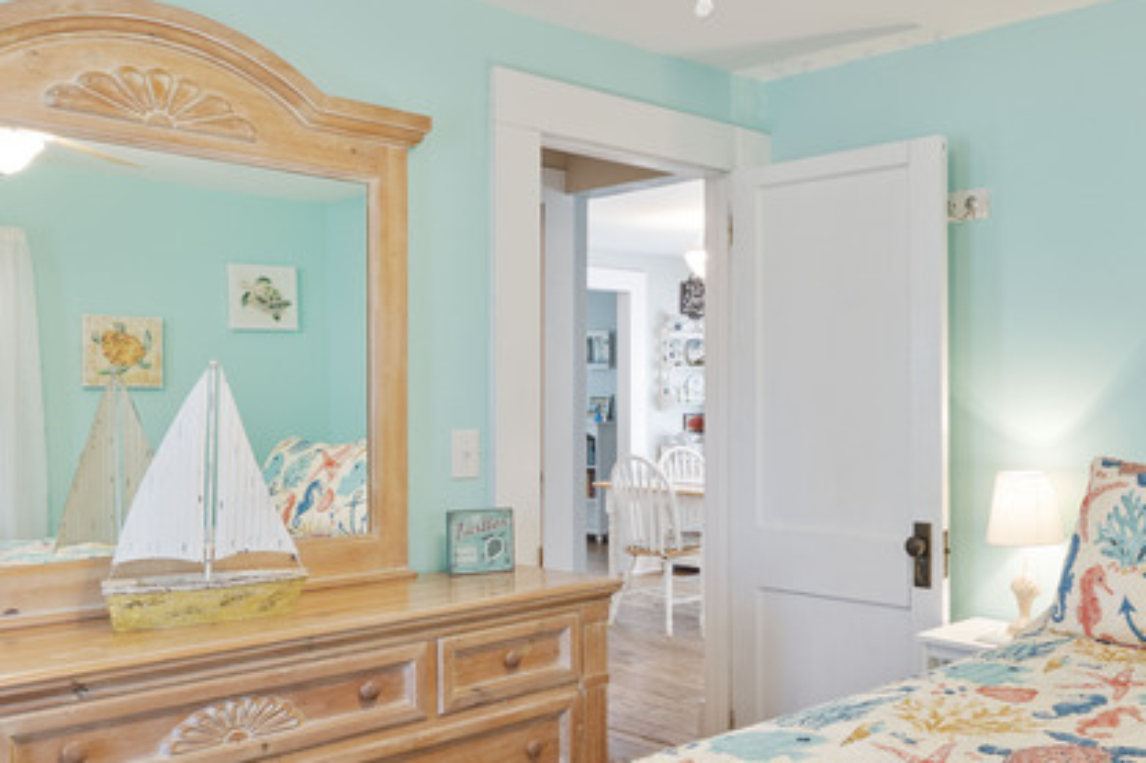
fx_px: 1018
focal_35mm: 32
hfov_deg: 57.3
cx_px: 771
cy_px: 420
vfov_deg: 41.0
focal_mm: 13
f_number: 8
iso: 320
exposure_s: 1/8
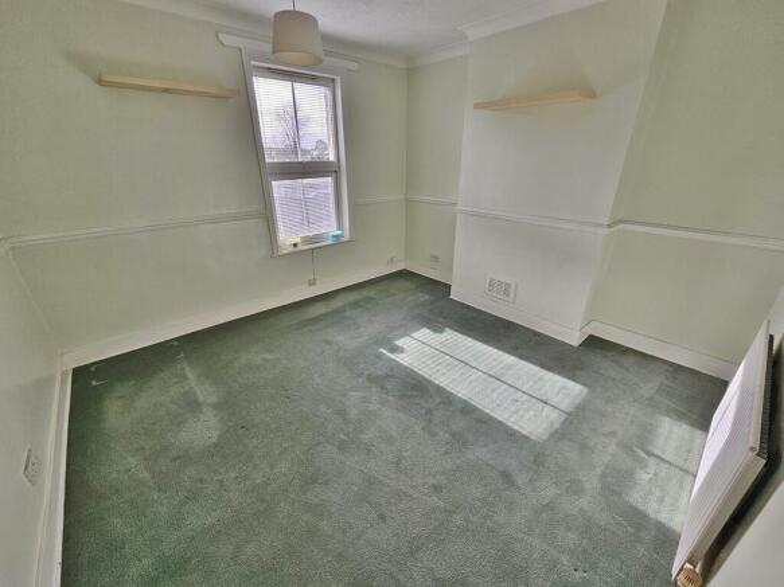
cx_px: 392
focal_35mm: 13
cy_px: 294
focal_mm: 2.2
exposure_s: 1/125
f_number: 2.2
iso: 50
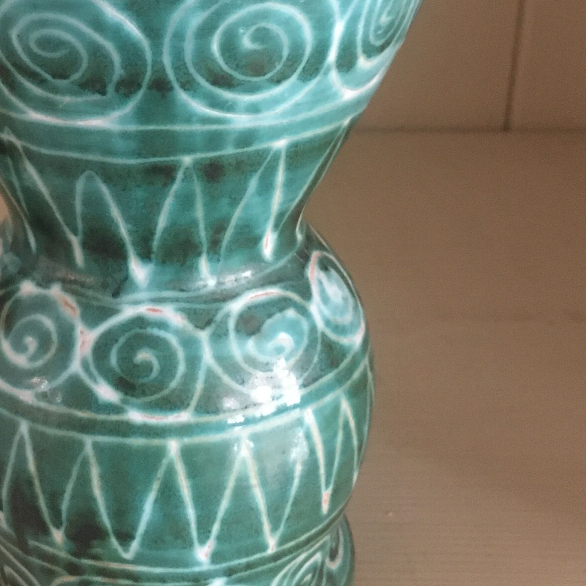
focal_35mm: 59
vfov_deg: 28.7
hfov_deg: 28.5
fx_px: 1130
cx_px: 118
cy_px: 154
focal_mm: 4.15
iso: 400
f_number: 2.2
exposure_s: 1/17
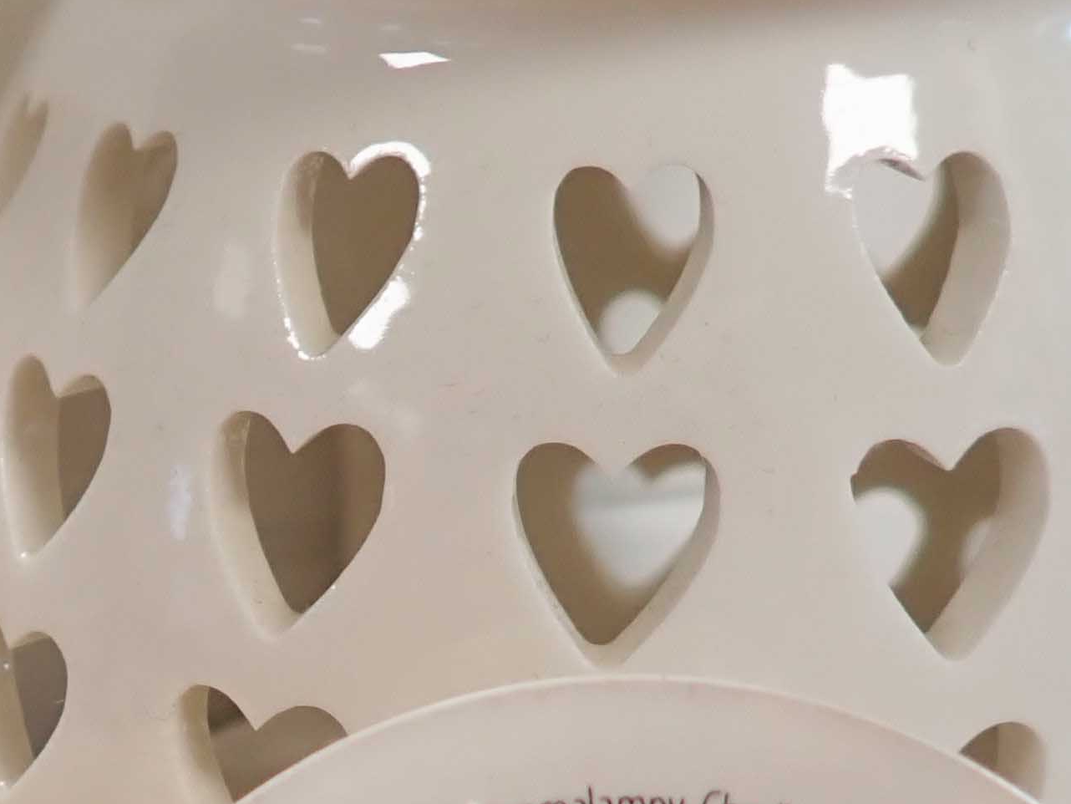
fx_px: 2414
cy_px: 903
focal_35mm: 78
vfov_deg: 18.2
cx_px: -70
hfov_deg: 23.6
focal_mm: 4.5
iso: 100
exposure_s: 1/60
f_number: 2
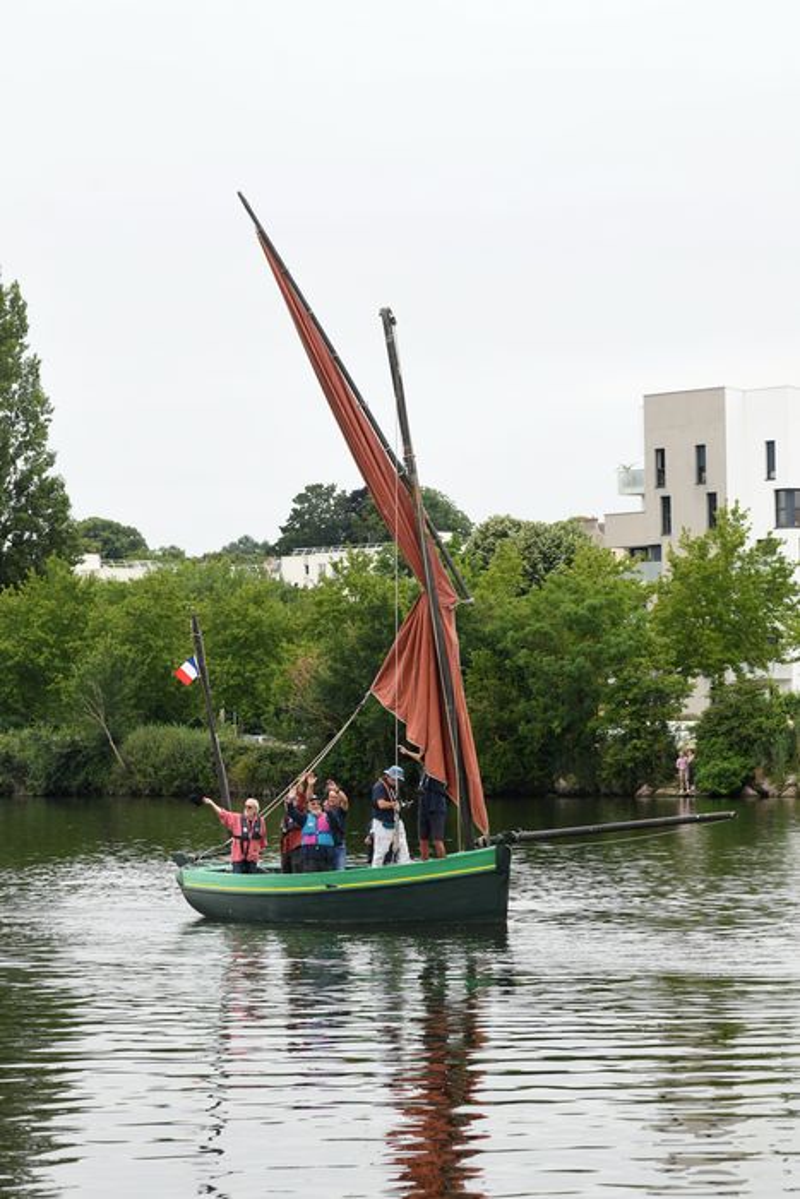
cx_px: 400
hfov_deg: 13.7
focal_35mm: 100
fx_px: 3331
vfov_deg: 20.4
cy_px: 600
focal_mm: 100
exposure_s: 1/250
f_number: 6.3
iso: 400
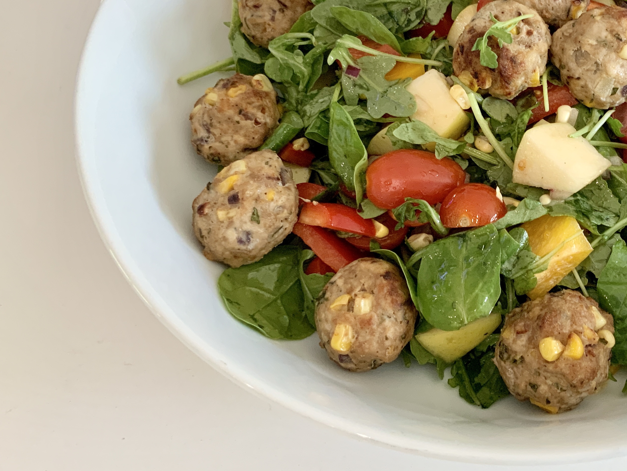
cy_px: 163
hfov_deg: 38.9
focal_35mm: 47
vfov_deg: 30.7
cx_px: 502
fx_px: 851
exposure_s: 1/60
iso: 80
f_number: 1.8
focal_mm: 3
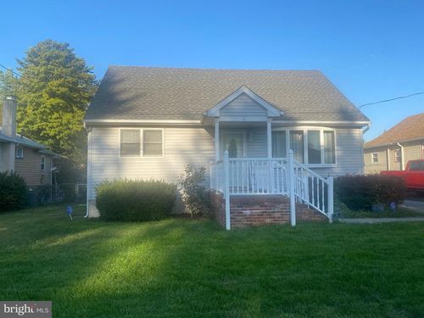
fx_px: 318
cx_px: 212
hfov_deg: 67.3
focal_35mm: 26
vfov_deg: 53.1
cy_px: 159
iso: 32
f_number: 1.8
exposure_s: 1/1300
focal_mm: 4.25
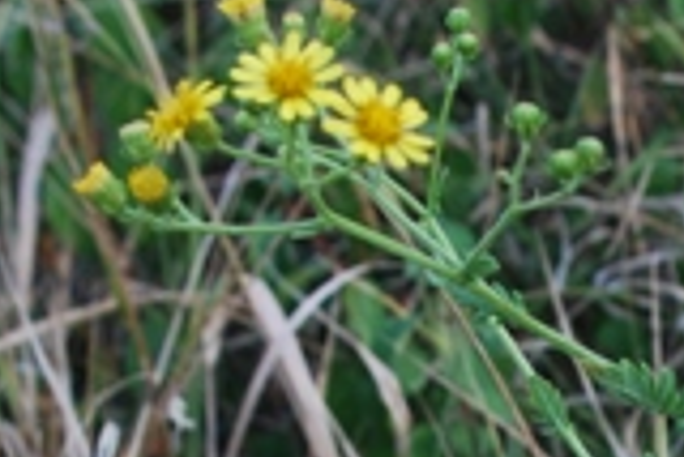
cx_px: 684
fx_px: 2054
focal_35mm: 108
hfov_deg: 18.4
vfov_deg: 12.1
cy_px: 679
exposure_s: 1/100
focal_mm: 18
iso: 200
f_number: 5
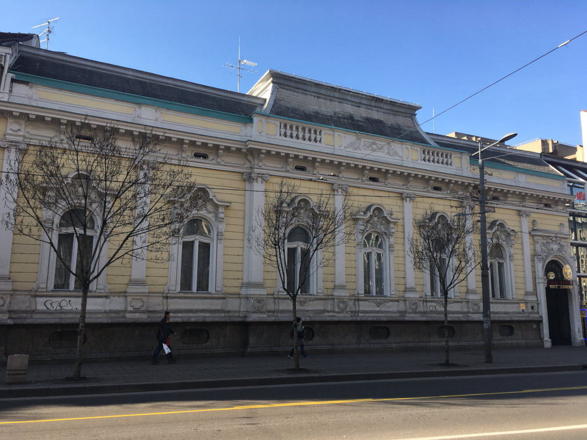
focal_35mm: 29
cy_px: 220
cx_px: 294
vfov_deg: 48.2
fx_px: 492
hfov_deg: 61.7
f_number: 2.2
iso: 25
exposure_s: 1/635
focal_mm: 4.15
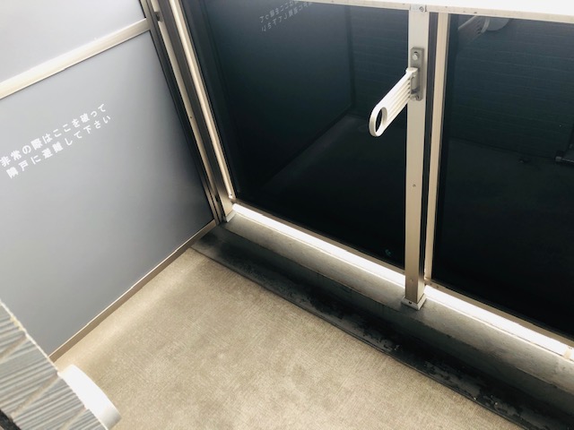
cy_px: 215
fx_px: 464
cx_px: 287
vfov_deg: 49.7
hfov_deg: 63.4
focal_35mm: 28
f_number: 1.8
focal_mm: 3.99
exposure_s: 1/78
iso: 40
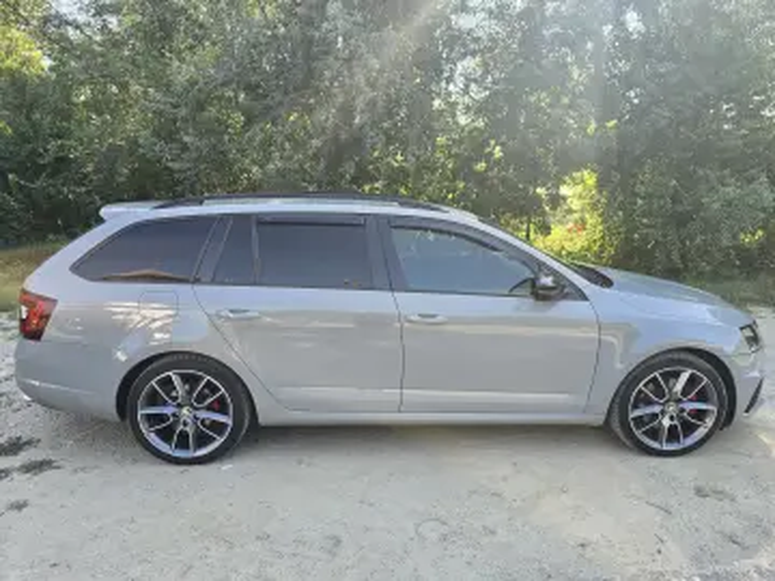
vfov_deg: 58.9
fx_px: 515
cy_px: 290
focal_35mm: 23
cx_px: 388
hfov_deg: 73.9
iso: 25
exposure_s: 1/180
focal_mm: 6.3
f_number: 1.7
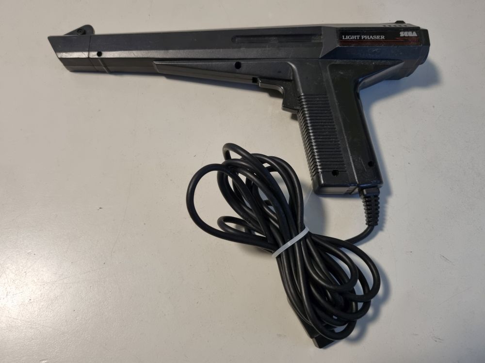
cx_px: 242
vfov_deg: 53.1
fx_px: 364
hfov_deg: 67.3
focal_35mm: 26
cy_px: 182
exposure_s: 1/50
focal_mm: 5.4
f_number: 1.8
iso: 250
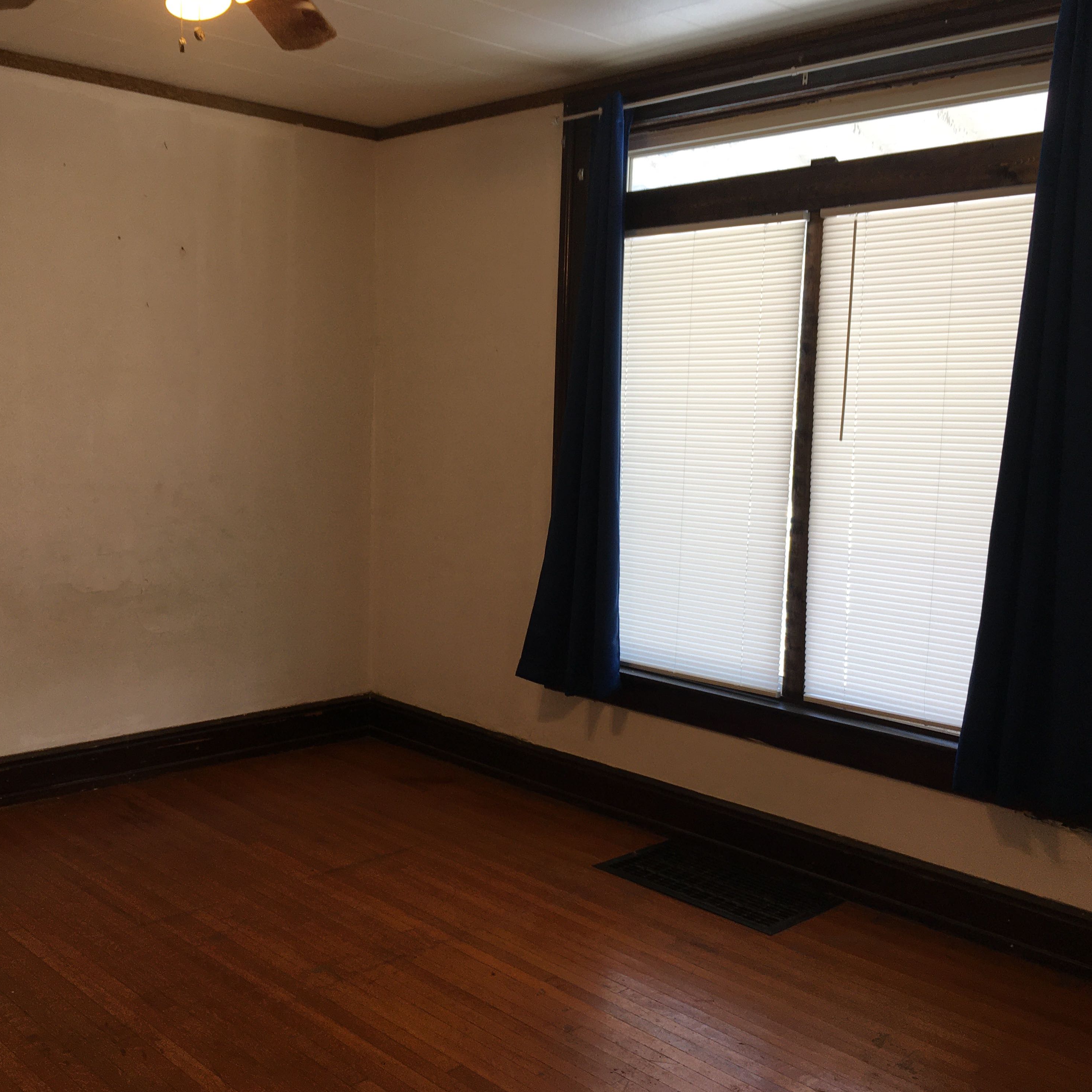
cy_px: 558
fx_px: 1249
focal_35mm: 35
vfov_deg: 47.2
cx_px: 481
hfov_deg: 47.1
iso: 32
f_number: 2.2
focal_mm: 4.15
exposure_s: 1/60
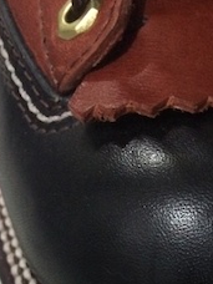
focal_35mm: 79
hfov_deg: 18.5
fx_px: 648
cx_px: 162
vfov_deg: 22.2
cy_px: 366
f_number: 2.2
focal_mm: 4.12
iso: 320
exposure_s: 1/15
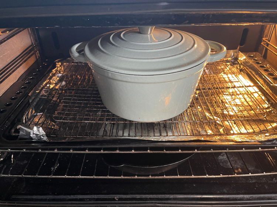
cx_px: 138
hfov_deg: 69.4
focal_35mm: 25
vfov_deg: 54.9
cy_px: 104
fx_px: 200
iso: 400
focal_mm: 5.1
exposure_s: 1/33
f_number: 1.6
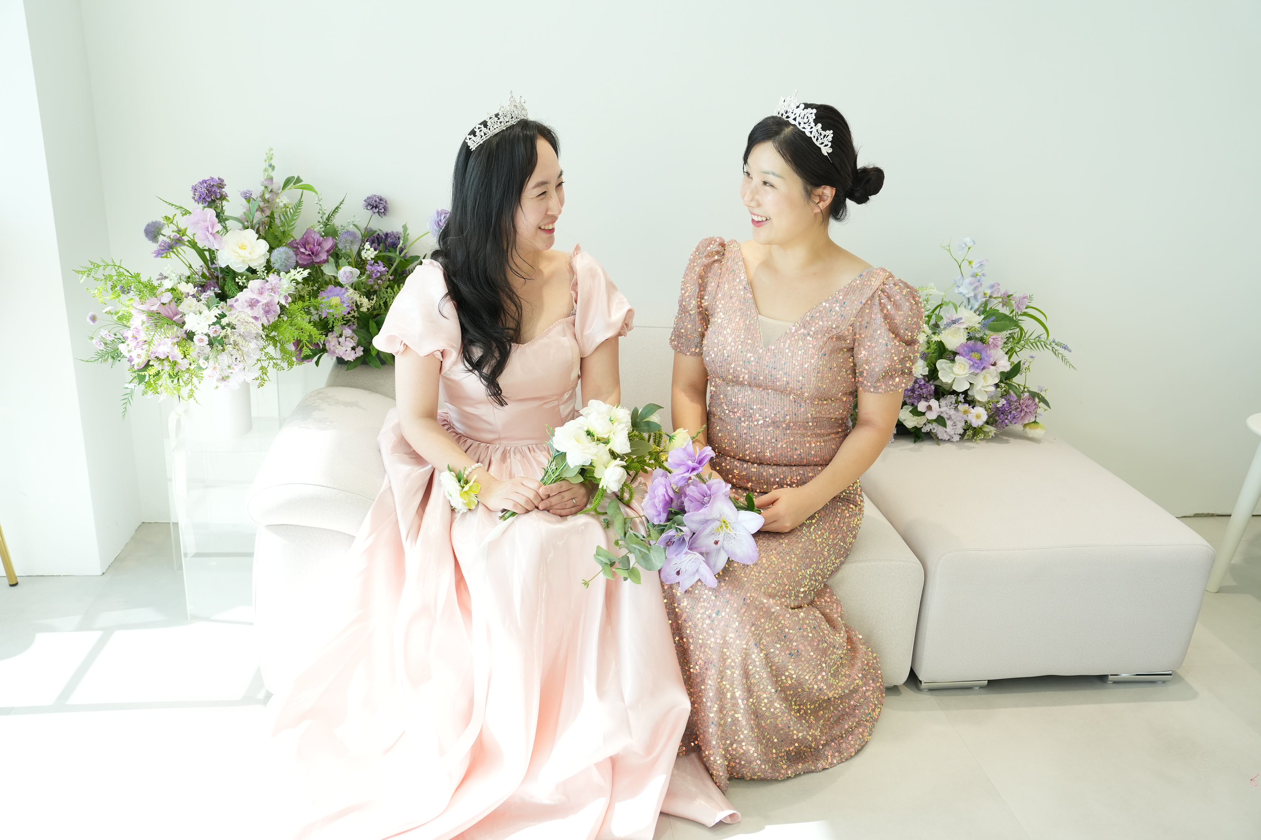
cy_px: 420
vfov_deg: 43.6
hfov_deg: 61.9
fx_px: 1051
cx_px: 630
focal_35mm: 30
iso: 1000
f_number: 4
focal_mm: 30
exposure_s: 1/800
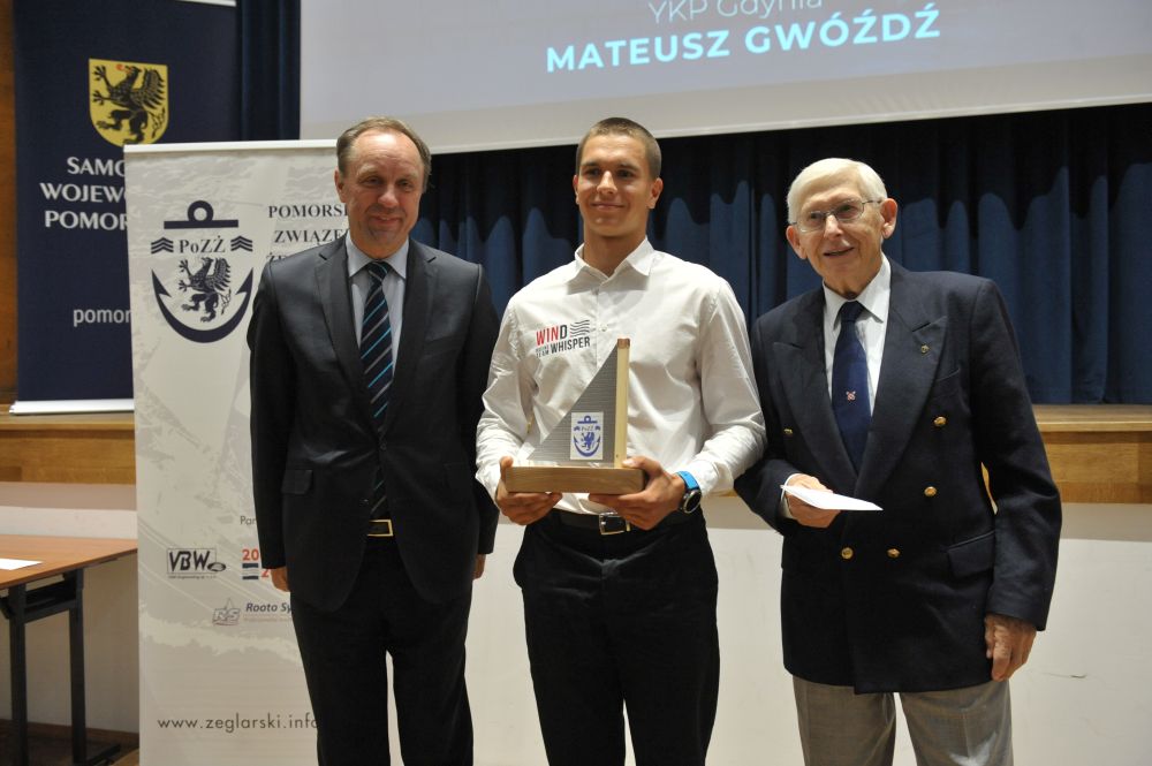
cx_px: 576
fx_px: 1023
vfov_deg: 41.0
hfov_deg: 58.8
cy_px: 383
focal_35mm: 32
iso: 2500
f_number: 4
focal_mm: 32
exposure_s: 1/200
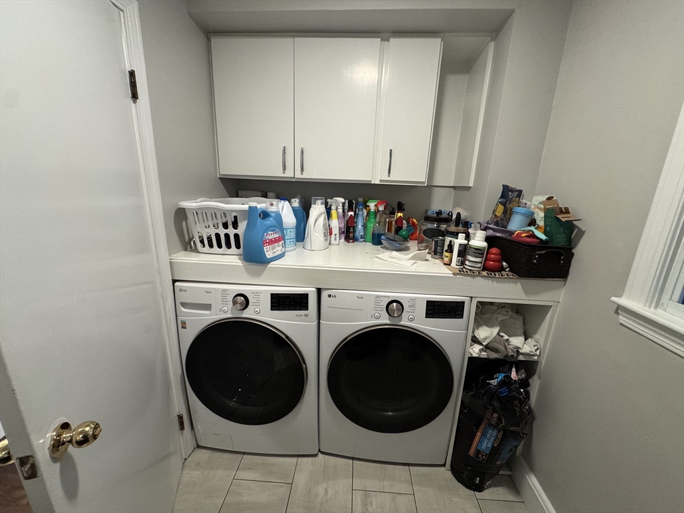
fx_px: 277
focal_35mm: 14
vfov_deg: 85.7
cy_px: 256
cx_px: 342
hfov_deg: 102.1
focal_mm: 2.22
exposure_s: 1/60
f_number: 2.2
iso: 500
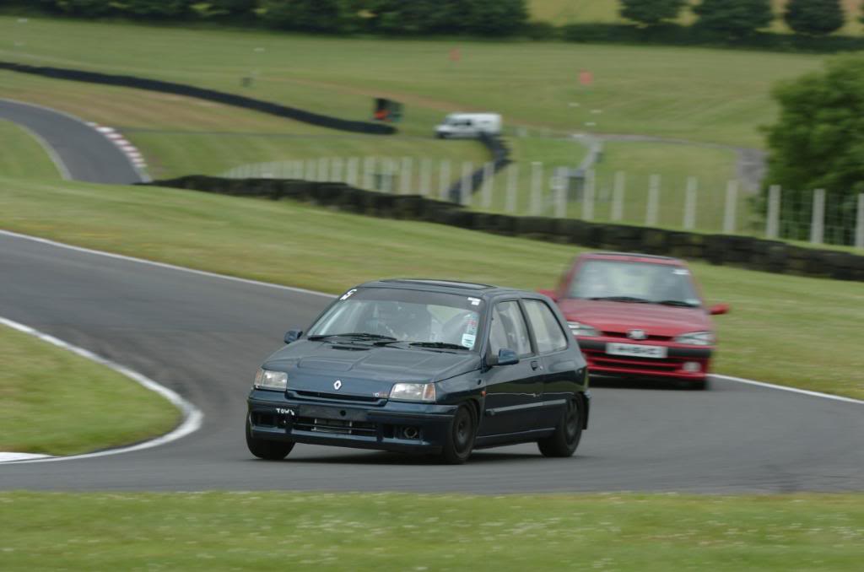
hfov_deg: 6.6
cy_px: 286
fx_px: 7544
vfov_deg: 4.3
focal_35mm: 315
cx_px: 432
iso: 200
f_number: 6.3
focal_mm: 210
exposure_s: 1/100
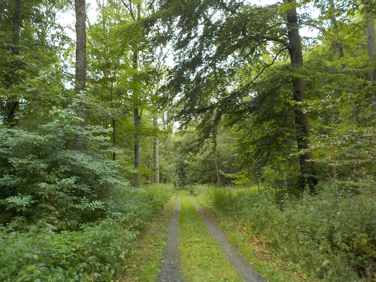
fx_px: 326
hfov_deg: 60.0
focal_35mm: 30
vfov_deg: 46.8
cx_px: 188
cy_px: 141
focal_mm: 4.1
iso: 125
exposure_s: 1/60
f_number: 3.3
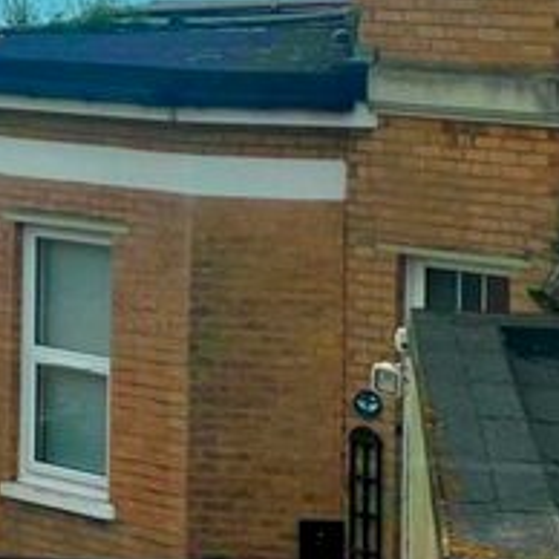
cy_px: 33
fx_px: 3727
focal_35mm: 204
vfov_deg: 8.5
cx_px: -311
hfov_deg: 8.4
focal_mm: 7.5
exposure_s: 1/2273
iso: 20
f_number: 2.2
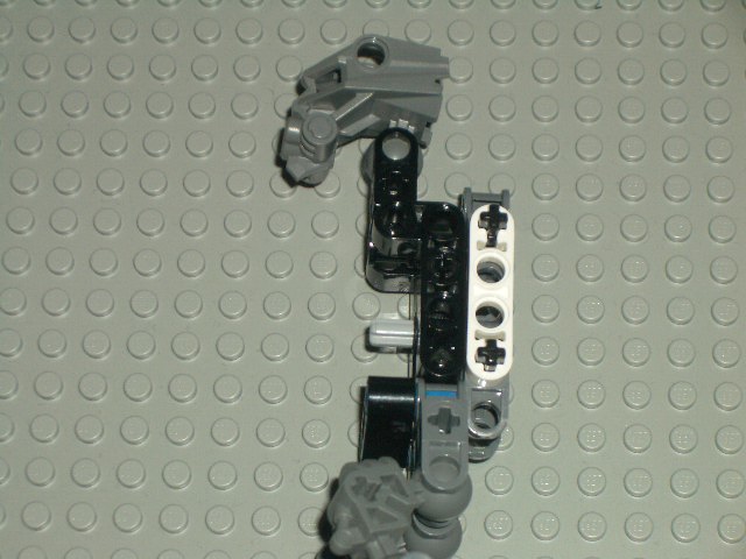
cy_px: 280
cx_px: 373
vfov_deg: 14.1
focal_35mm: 105
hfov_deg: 18.7
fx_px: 2263
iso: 100
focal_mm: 17.4
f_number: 4.8
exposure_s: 1/60
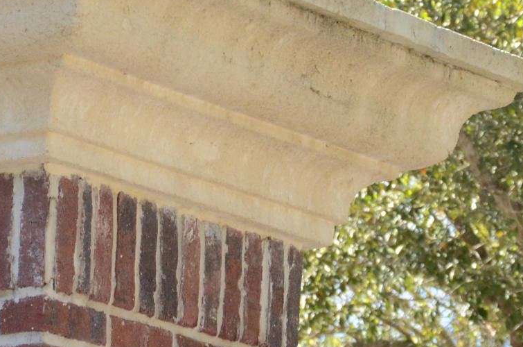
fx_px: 4494
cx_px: -131
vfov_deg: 4.4
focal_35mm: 310
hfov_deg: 6.6
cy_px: 596
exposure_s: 1/640
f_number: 5
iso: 640
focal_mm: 52
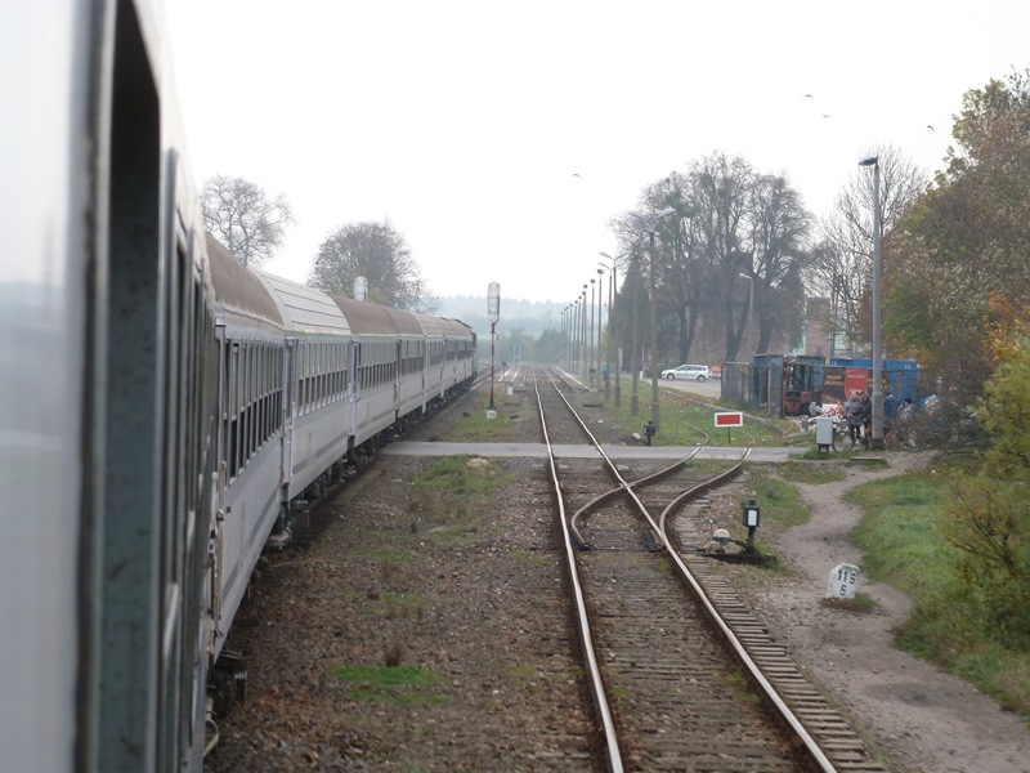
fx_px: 3600
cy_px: 386
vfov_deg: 12.2
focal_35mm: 121
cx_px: 515
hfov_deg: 16.3
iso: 200
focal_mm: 21.7
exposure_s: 1/80
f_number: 5.1
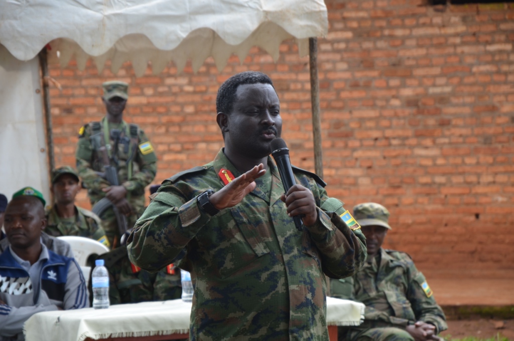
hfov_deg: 13.1
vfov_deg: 8.7
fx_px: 2244
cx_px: 257
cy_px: 170
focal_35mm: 158
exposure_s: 1/160
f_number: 6.3
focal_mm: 105
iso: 200
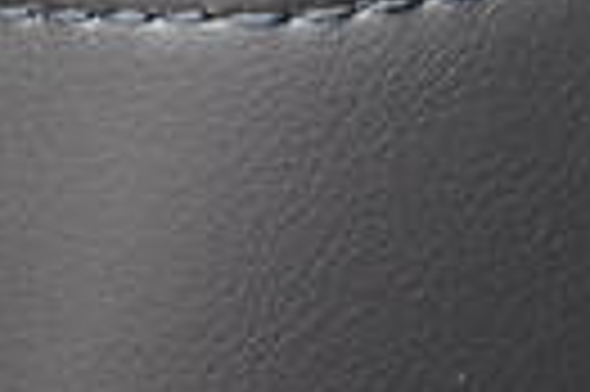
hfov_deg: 2.7
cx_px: 351
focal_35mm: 776
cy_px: -487
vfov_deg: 1.8
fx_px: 12703
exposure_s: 1/60
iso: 400
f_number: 5.6
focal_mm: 85
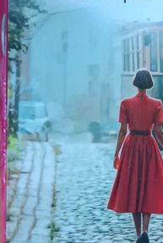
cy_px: 40
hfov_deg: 22.4
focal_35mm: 59
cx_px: 149
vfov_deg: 32.7
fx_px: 400
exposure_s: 1/25
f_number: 1.7
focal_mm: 5.31
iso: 1181
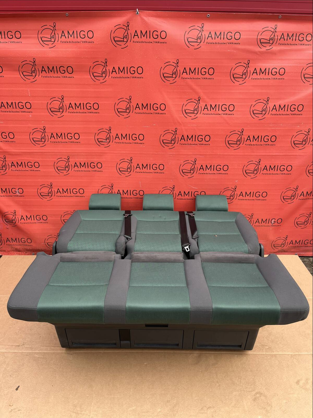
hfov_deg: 53.1
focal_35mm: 26
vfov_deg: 67.3
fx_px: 313
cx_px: 156
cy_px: 209
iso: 32
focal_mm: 5.1
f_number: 1.6
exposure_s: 1/133
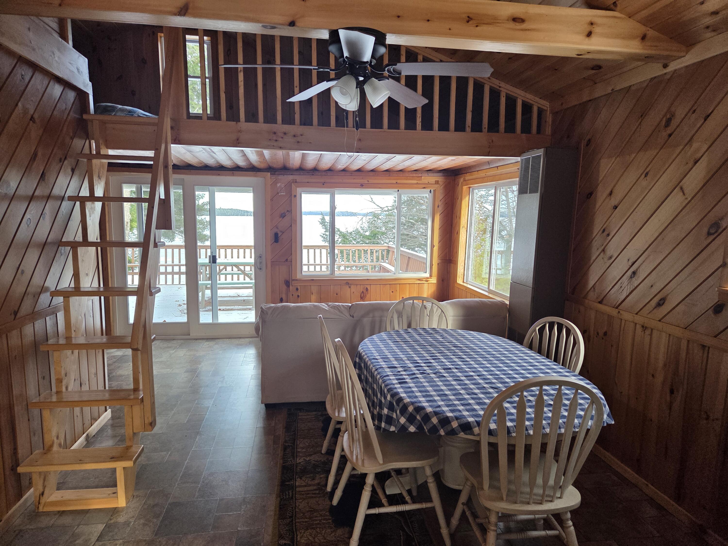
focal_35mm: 23
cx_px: 364
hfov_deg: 73.9
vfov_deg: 58.9
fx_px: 484
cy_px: 273
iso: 160
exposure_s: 1/120
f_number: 1.8
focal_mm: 5.4
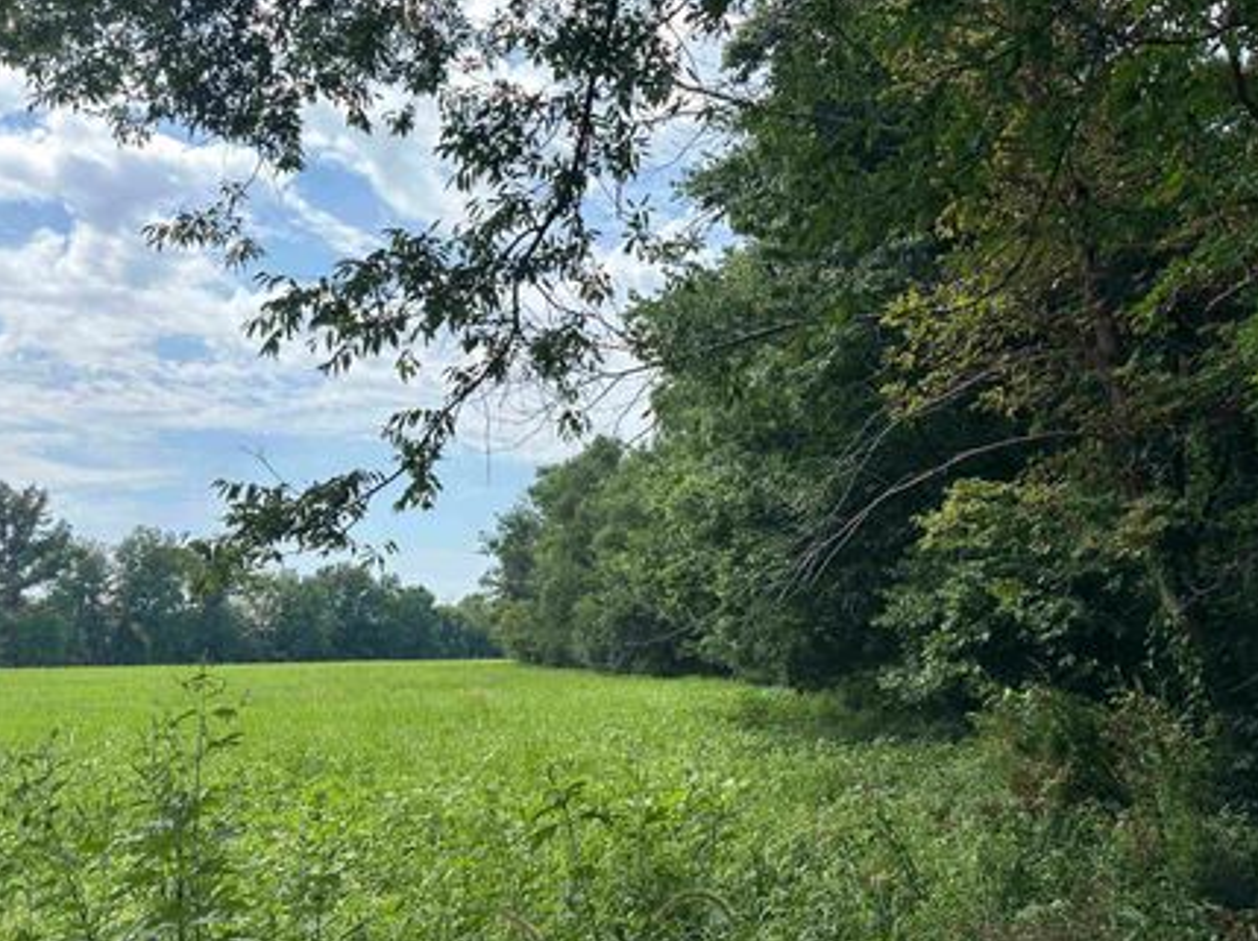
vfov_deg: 49.5
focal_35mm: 28
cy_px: 535
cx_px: 610
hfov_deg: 63.5
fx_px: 1017
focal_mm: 6.86
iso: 80
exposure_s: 1/4184
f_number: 1.78
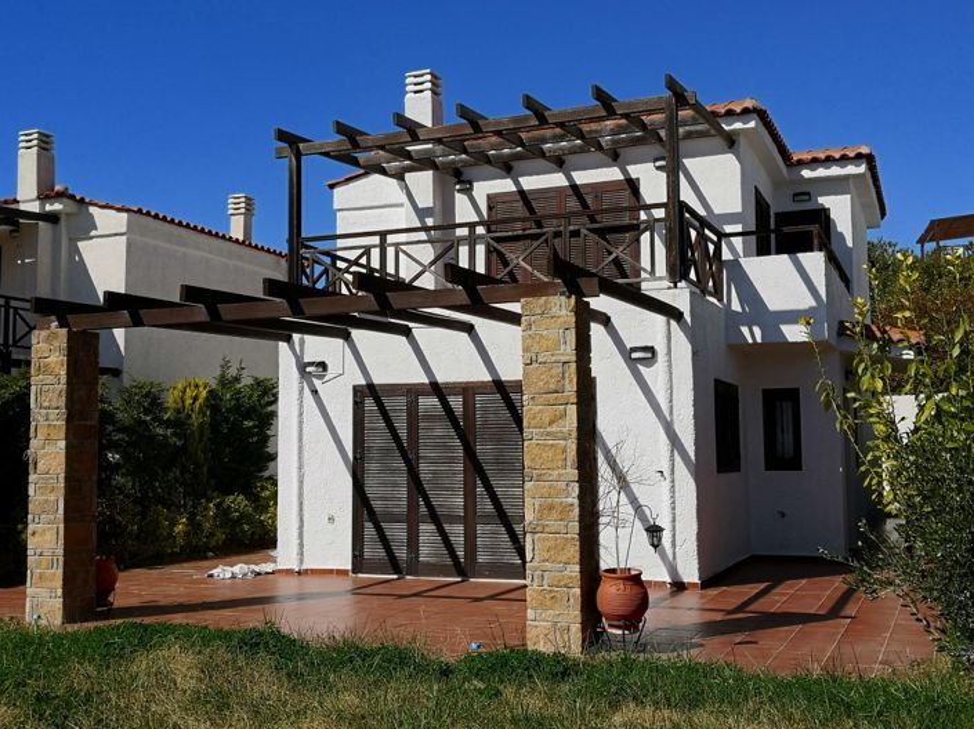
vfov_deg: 37.7
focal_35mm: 38
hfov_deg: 49.0
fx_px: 1069
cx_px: 487
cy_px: 364
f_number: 1.6
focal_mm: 3.95
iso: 50
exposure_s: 1/3968
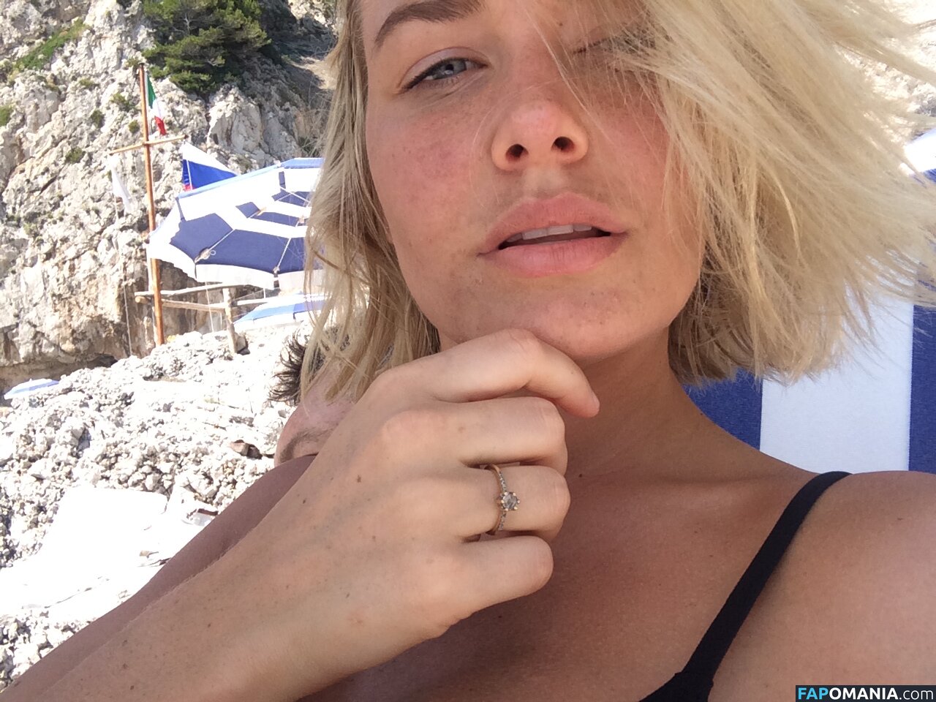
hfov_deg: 55.4
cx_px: 468
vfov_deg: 42.9
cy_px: 351
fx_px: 892
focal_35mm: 33
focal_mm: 2.15
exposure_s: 1/641
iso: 50
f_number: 2.4
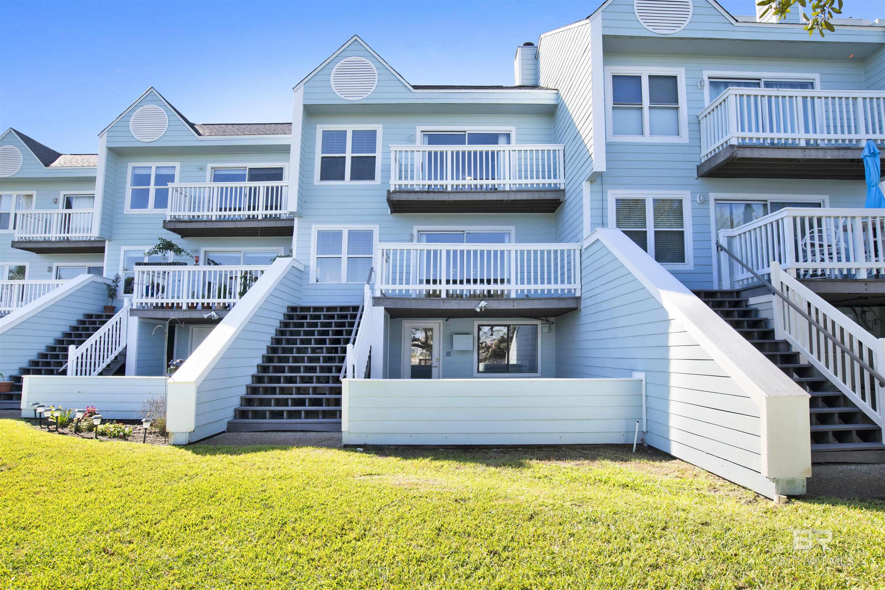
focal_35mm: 20
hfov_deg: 84.0
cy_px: 295
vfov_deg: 61.9
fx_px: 492
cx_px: 442
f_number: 11
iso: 200
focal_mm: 20
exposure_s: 1/125
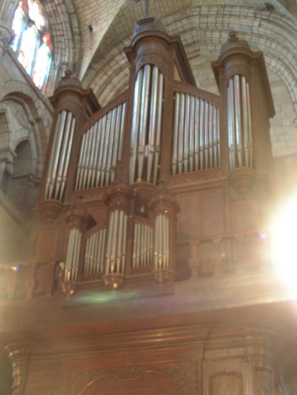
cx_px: 148
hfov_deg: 28.0
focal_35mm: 52
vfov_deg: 36.8
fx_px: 595
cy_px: 198
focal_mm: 8
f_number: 3.2
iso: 200
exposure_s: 1.3
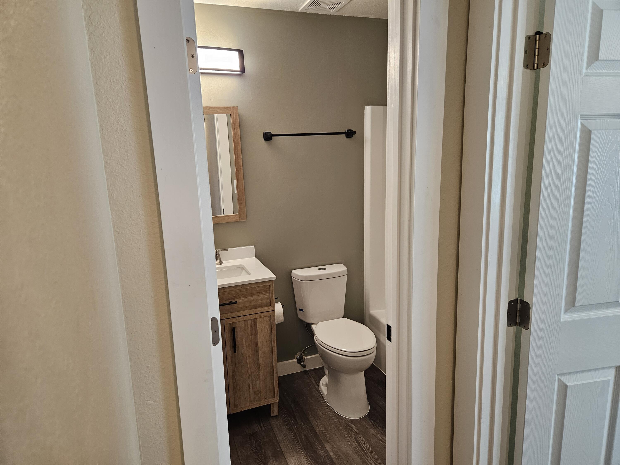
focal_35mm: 23
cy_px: 232
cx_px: 310
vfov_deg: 58.9
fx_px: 412
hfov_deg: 73.9
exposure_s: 1/120
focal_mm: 5.4
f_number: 1.8
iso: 320
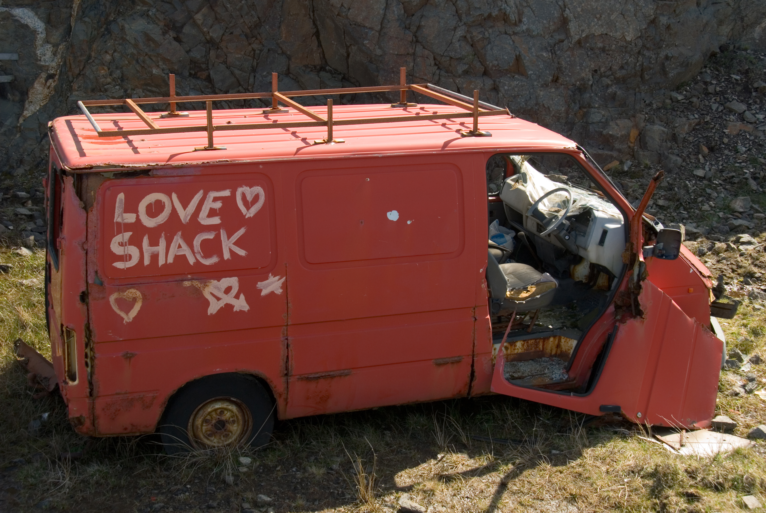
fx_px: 1023
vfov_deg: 28.2
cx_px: 383
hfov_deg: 41.1
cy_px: 256
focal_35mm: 48
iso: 100
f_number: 8
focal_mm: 32
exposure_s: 1/90
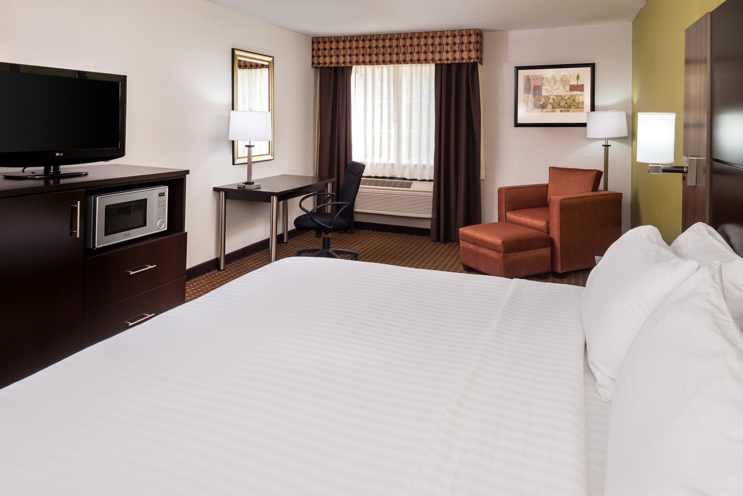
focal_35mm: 24
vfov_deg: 53.2
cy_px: 248
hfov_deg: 73.7
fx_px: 495
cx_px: 372
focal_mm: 24
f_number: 11
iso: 400
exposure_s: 1/25
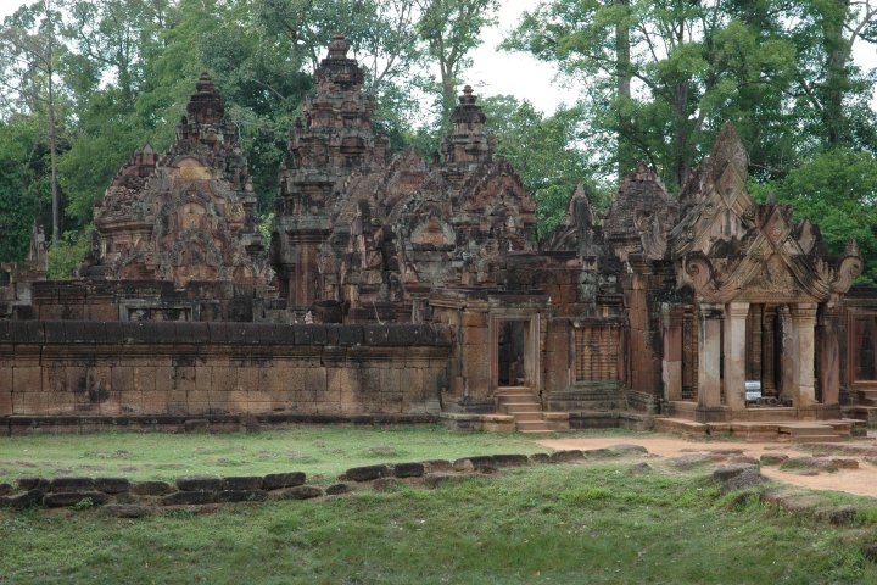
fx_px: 2010
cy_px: 292
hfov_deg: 24.6
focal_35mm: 82
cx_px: 438
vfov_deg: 16.6
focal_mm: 55
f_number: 5
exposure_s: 1/160
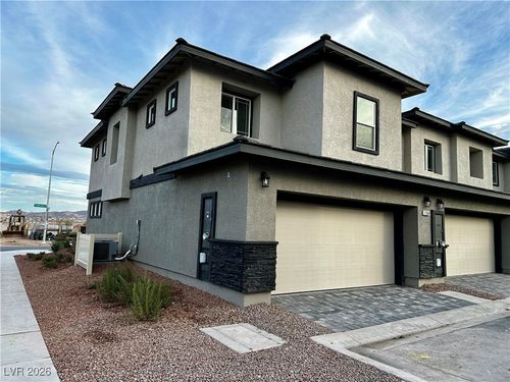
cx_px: 255
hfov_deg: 71.6
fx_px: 354
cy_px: 191
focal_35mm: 24
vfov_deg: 56.8
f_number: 1.78
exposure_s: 1/1198
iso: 80
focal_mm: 6.86
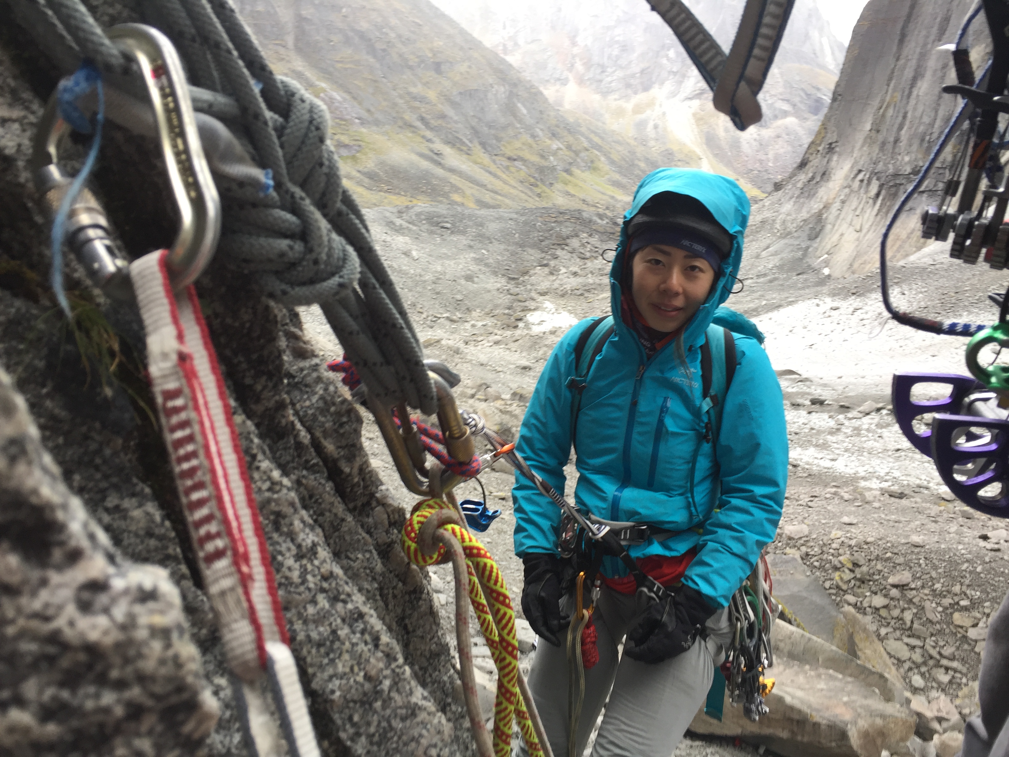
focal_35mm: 29
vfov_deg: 48.2
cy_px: 378
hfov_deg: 61.7
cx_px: 504
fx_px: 845
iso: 32
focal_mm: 4.15
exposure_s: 1/60
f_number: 2.2
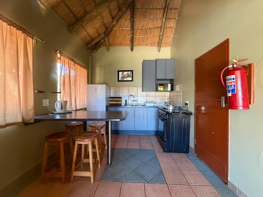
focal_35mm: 14
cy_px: 98
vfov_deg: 85.7
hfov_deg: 102.1
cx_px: 132
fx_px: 106
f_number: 2.2
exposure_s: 1/60
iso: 640
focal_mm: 2.22
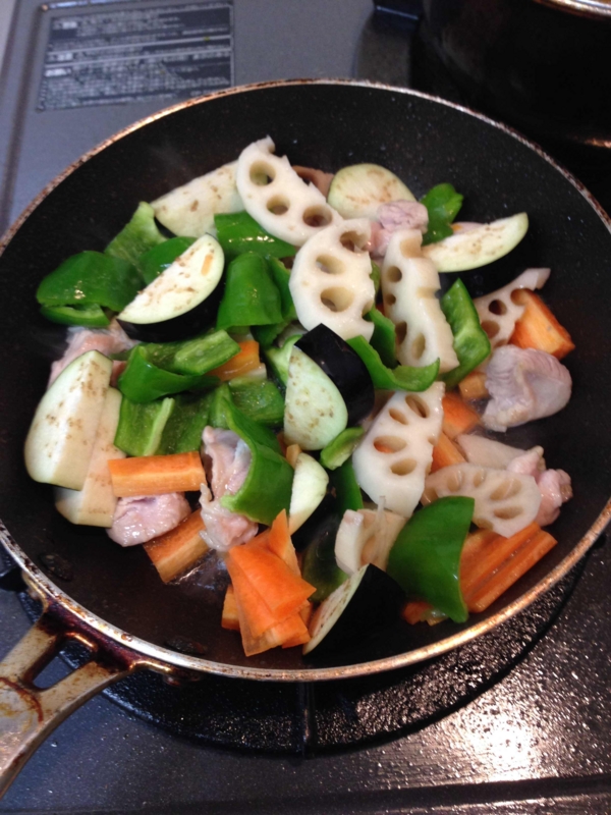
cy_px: 408
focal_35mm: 33
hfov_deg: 42.9
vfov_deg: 55.4
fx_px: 777
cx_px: 306
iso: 125
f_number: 2.4
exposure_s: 1/20
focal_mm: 4.12
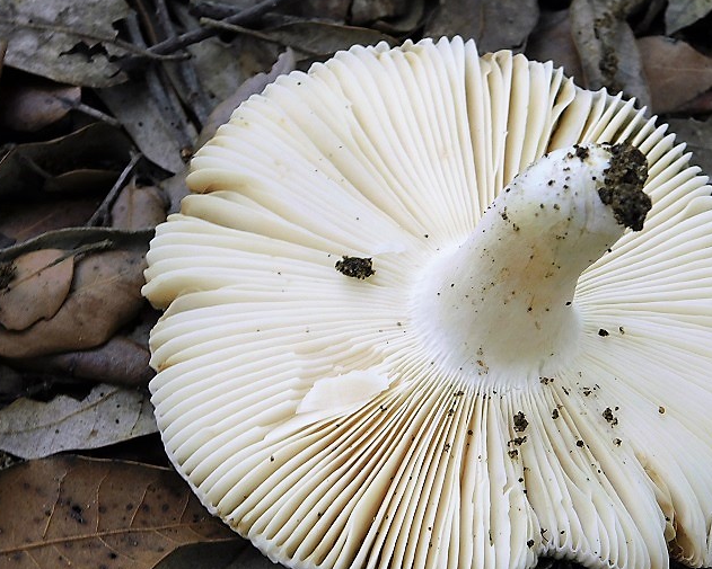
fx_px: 1539
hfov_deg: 26.0
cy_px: 335
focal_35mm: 73
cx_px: 434
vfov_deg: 21.0
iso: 125
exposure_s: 1/30
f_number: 4
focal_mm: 10.4
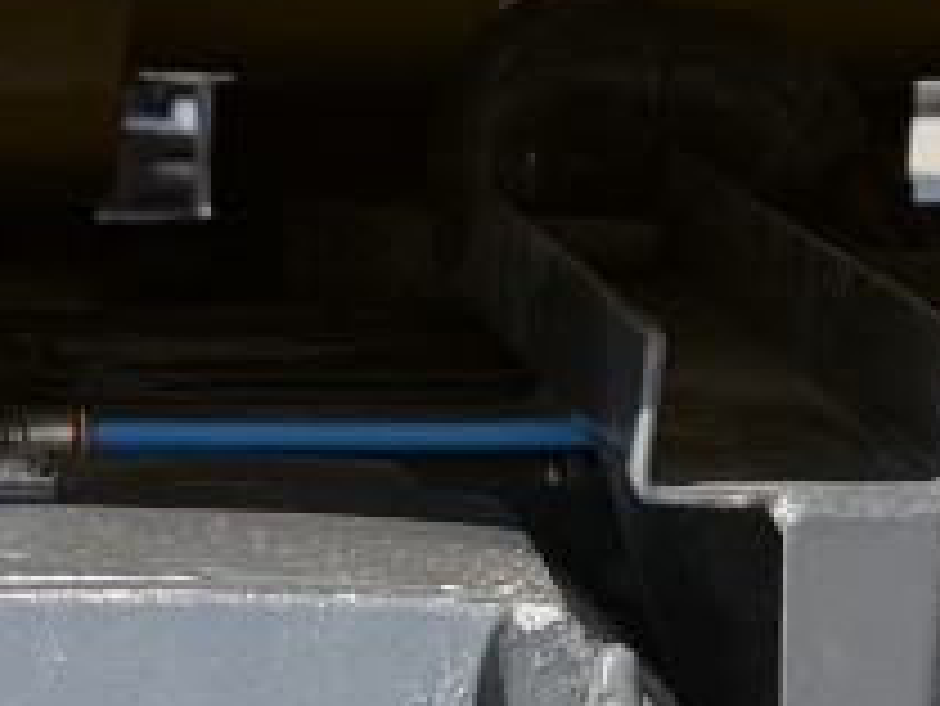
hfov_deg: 11.8
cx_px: -4
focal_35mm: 165
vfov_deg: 8.3
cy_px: 1646
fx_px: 4483
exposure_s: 1/2445
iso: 100
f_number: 1.78
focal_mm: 6.76
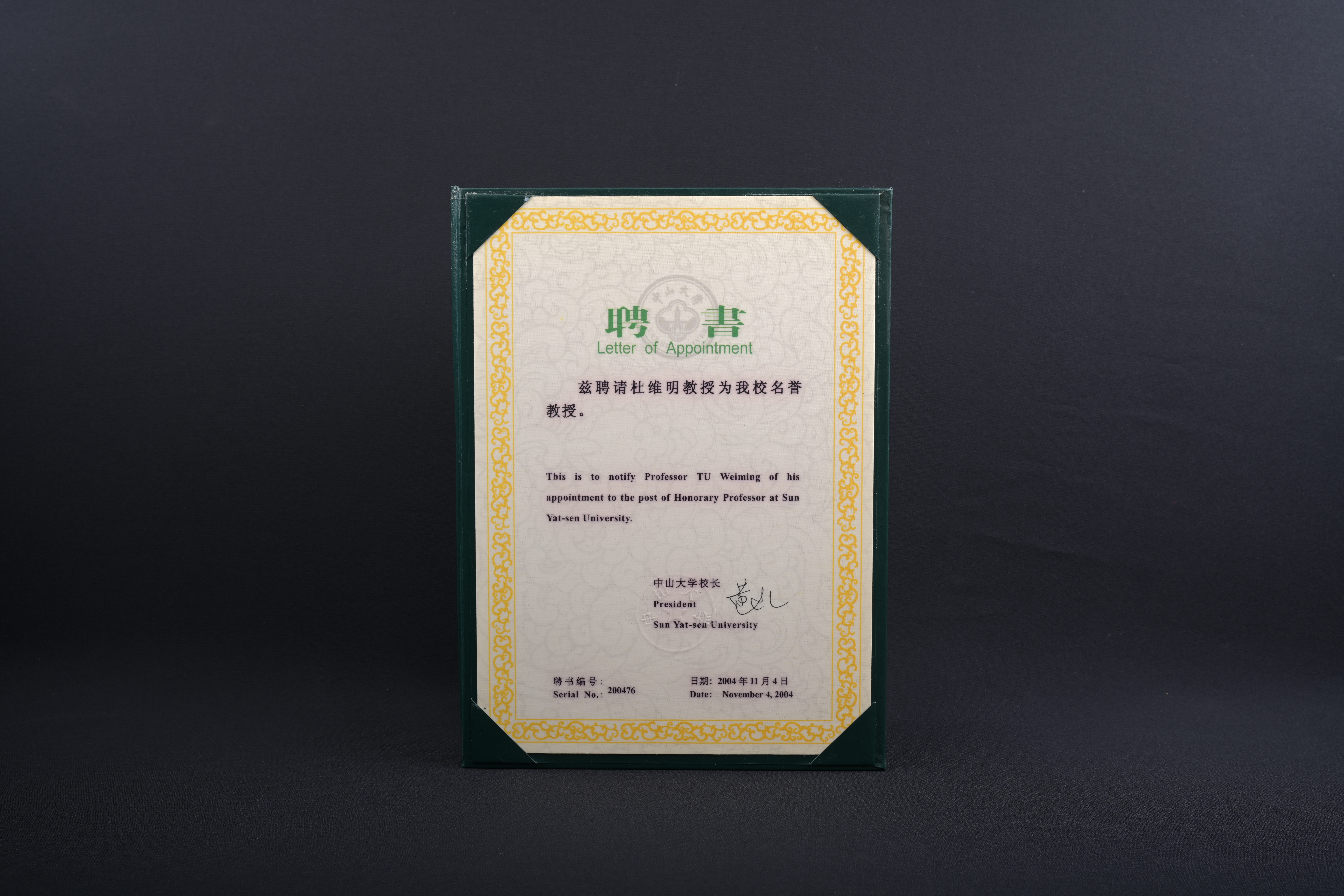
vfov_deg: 30.5
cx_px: 672
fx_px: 1643
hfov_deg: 44.5
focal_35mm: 44
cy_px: 448
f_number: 10
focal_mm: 44
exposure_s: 1/200
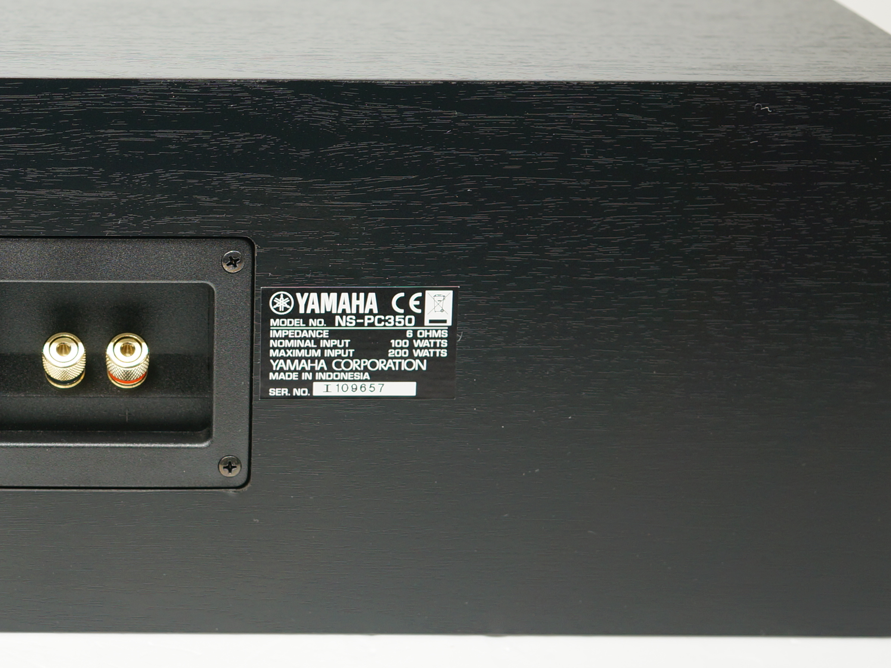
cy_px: 221
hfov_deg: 21.6
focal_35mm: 89
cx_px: 111
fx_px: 2291
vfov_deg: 16.6
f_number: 3.2
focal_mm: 30
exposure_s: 1/50
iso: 100
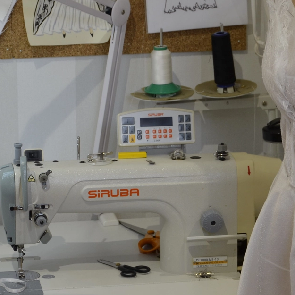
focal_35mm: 177
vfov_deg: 9.9
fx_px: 1707
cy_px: 91
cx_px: 209
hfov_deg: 9.9
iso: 200
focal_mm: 58
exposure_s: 1/60
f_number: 5
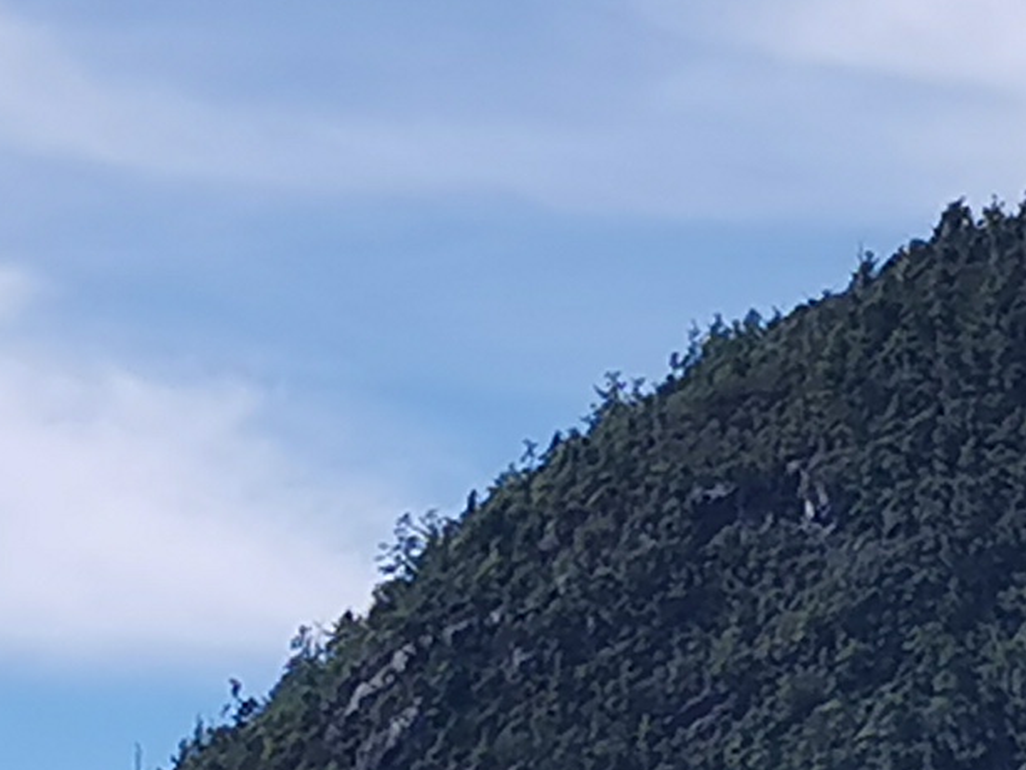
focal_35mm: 256
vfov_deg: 5.8
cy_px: 564
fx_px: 7589
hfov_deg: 7.7
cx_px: 822
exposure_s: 1/3289
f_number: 1.8
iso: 50
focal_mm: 5.58
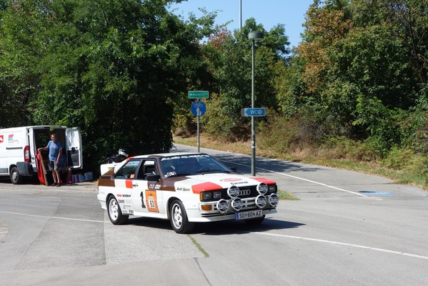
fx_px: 607
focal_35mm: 51
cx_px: 214
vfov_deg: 26.5
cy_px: 143
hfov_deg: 38.9
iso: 125
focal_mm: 19.1
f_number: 5.6
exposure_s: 1/500
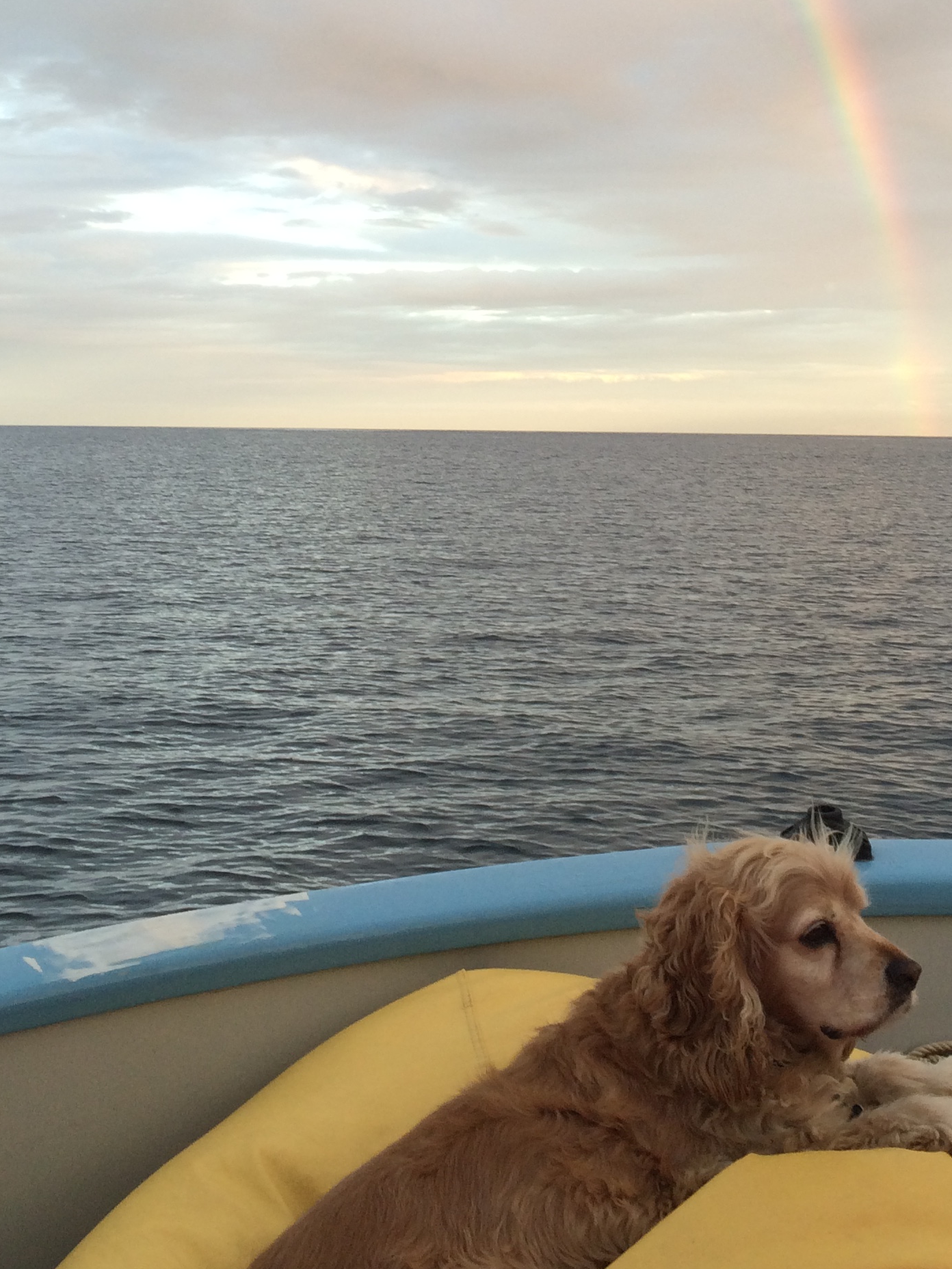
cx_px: 603
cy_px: 265
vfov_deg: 36.3
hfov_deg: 28.4
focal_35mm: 51
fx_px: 1870
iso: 32
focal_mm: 4.15
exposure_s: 1/152
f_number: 2.2
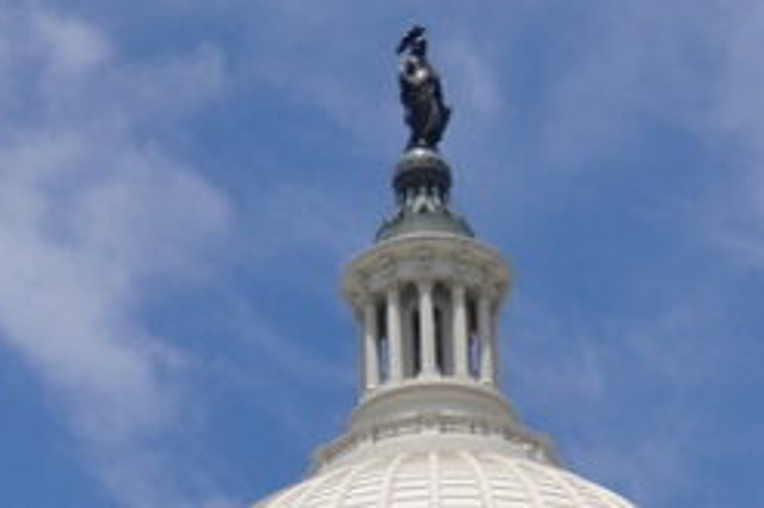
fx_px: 3414
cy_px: 988
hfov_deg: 12.8
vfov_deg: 8.1
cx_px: 351
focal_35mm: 161
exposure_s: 1/4000
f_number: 4
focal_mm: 26
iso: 280
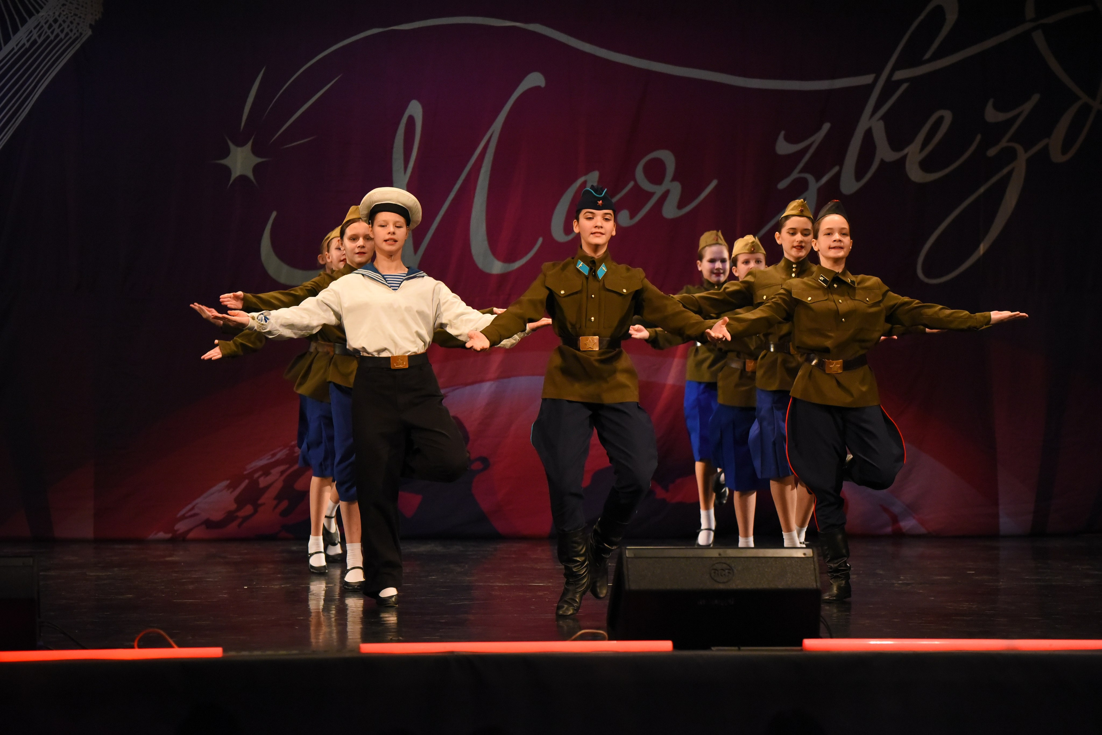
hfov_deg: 16.4
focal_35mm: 125
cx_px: 551
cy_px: 368
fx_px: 3828
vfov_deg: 11.0
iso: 5000
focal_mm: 125
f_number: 3.5
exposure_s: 1/640
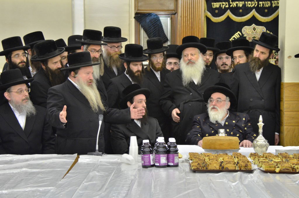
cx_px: 150
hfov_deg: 17.5
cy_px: 99
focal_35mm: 117
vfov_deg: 11.7
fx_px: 970
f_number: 5.6
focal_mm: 78
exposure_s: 1/160
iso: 1600
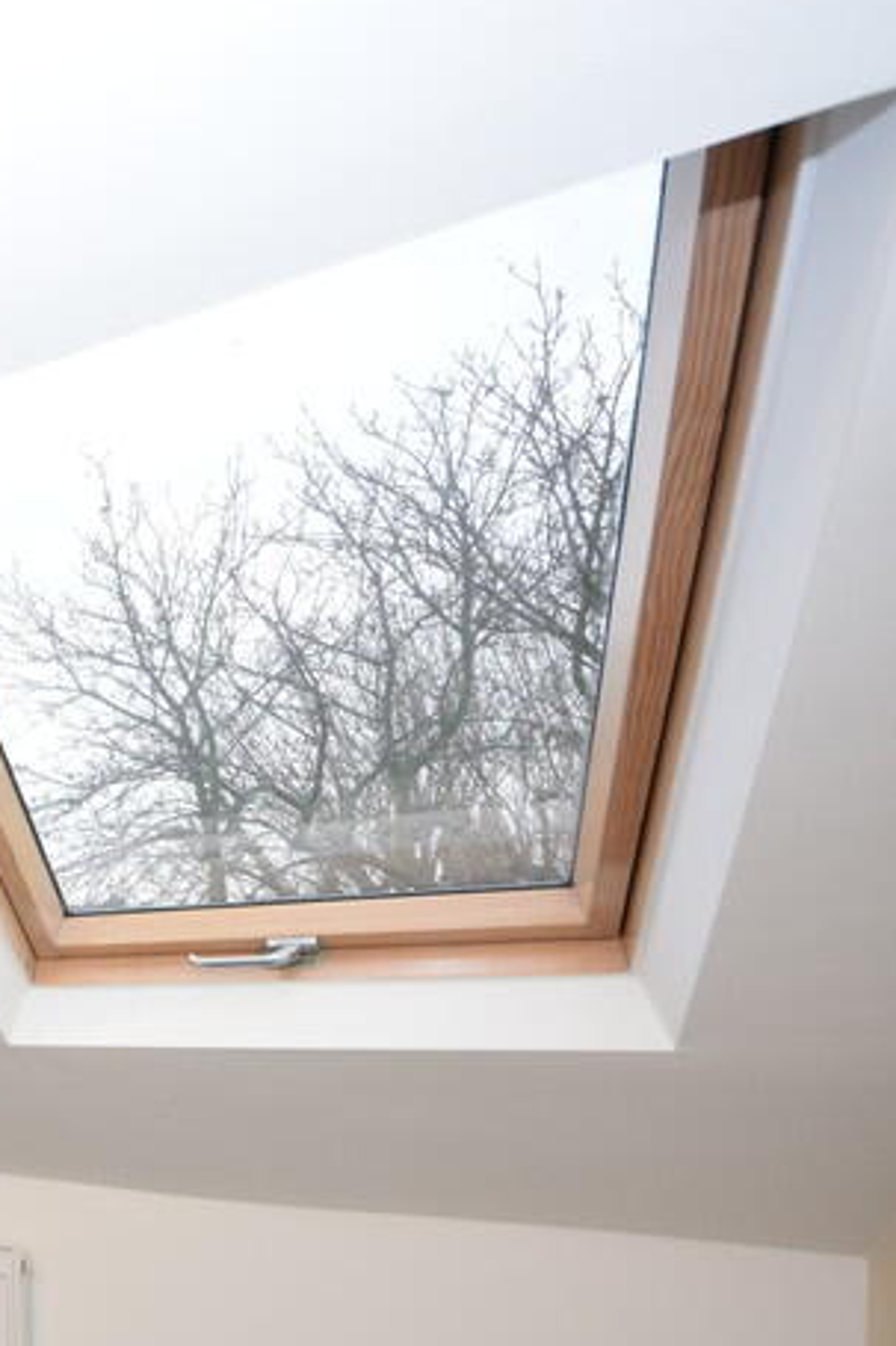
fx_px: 1009
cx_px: -509
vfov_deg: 63.8
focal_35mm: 27
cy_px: 992
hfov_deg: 27.6
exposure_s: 1/125
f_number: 5.6
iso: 800
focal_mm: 8
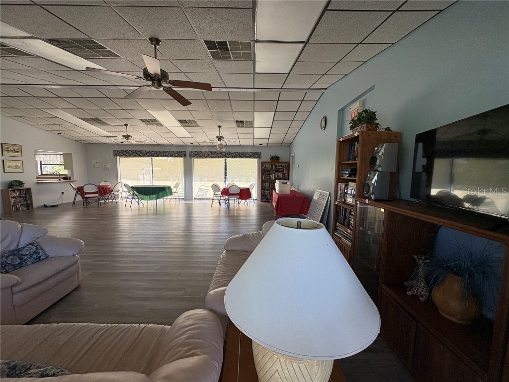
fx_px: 206
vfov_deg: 85.7
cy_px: 191
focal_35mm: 14
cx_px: 254
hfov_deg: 102.1
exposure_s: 1/138
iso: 80
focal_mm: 2.22
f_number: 2.2
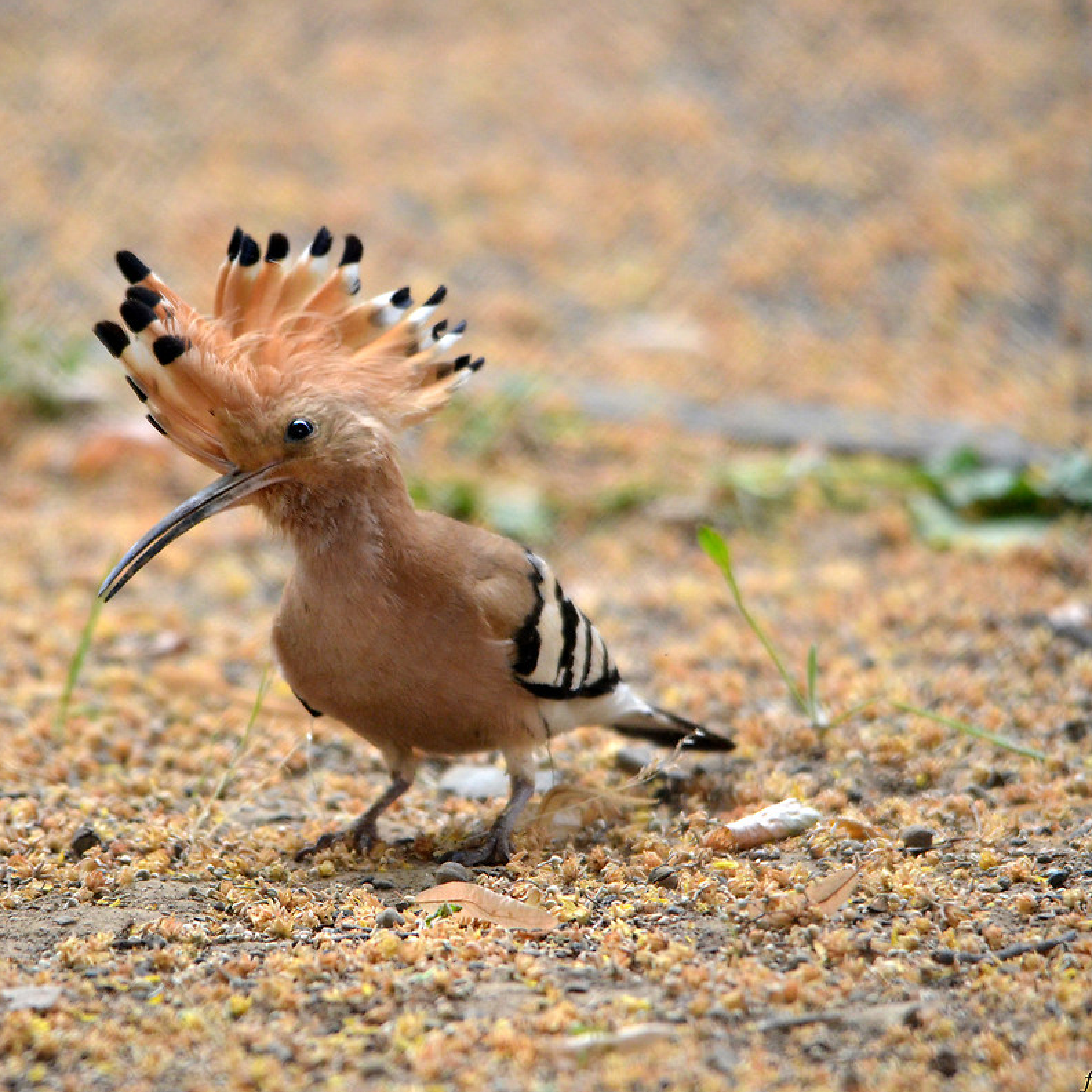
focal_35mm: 964
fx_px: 34405
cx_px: 381
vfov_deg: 1.8
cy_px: 546
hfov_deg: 1.8
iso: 1000
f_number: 6.3
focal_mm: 500
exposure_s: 1/640
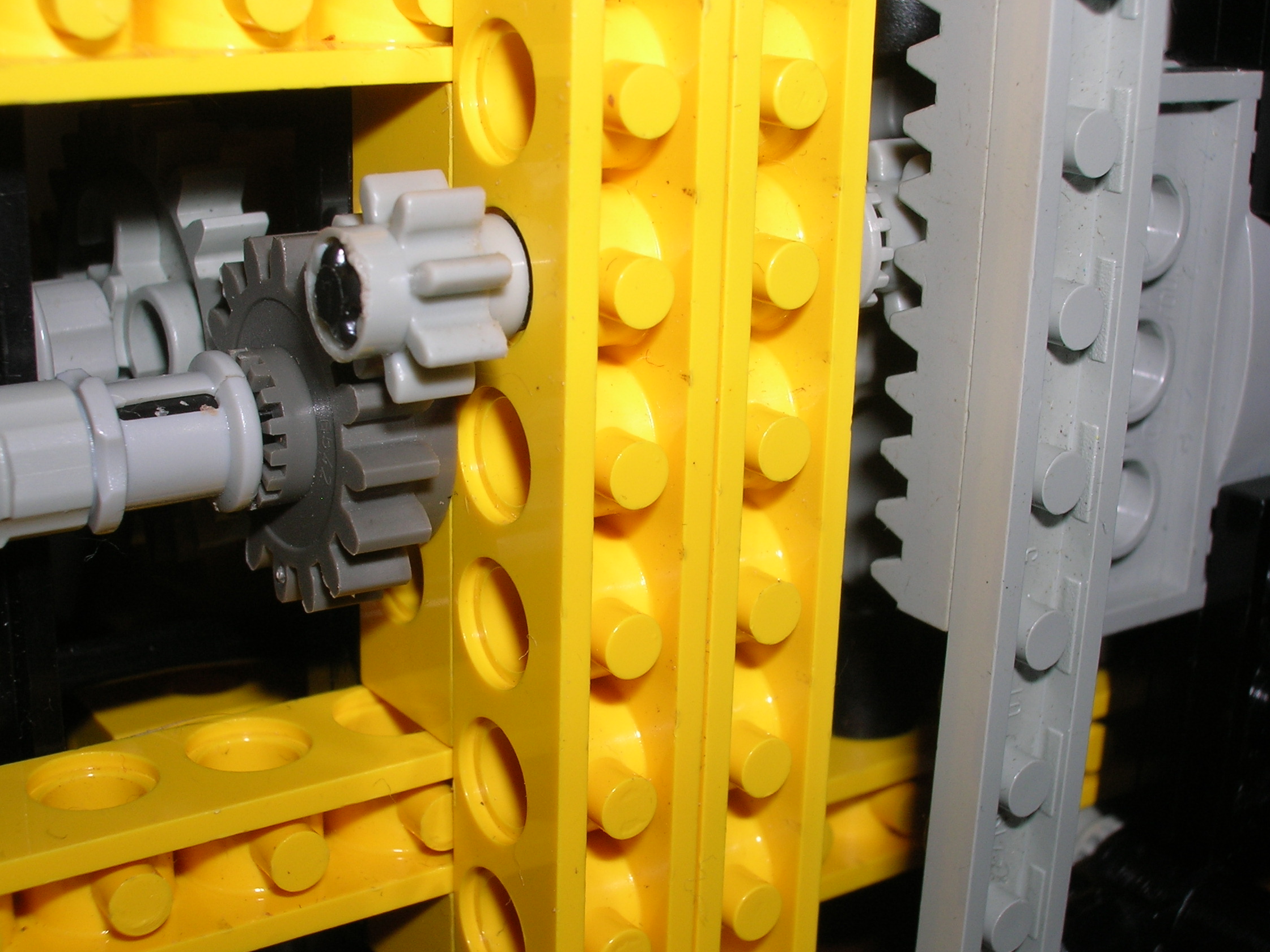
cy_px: 483
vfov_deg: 28.6
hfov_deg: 37.5
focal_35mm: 51
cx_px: 630
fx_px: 1871
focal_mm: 8.4
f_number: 5.6
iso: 50
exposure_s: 1/60.1
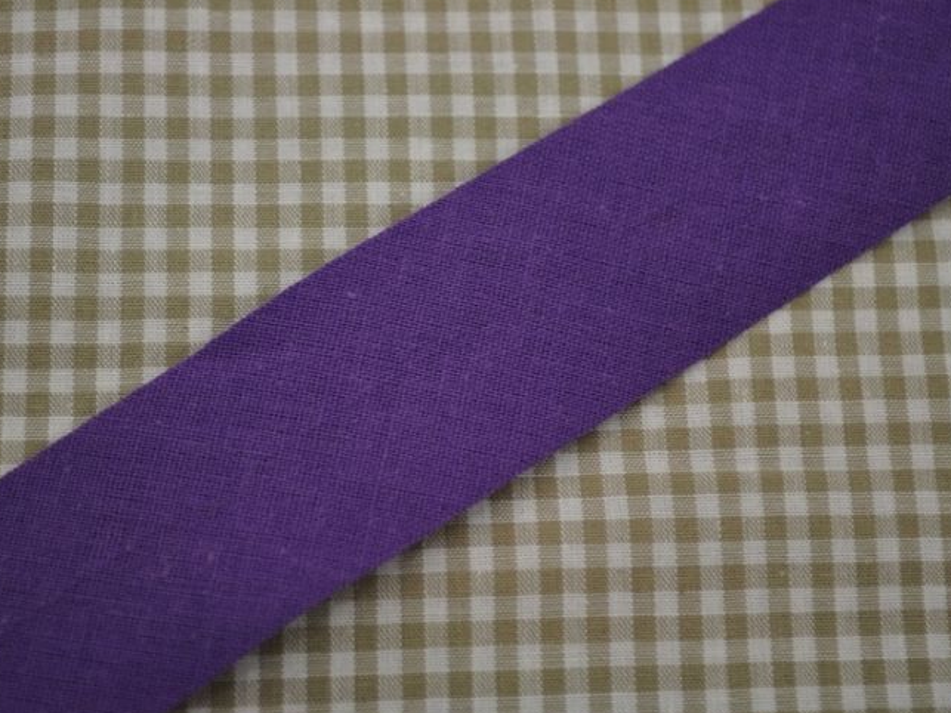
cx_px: 380
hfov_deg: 24.2
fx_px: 2214
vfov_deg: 18.3
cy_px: 345
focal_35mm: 81
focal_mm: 45
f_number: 5.3
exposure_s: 1/13
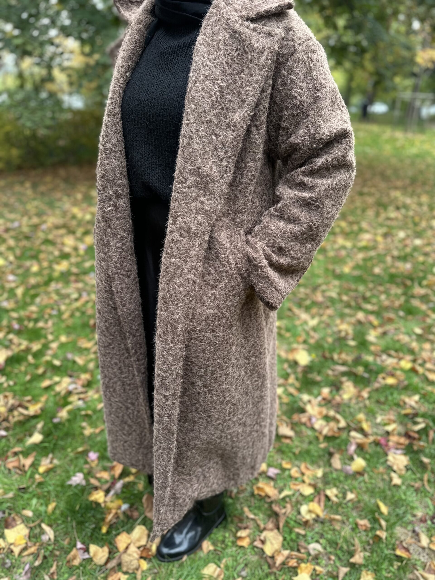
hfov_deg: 56.8
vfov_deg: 71.6
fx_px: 402
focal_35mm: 24
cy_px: 290
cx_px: 218
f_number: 1.78
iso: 80
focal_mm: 6.86
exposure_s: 1/121
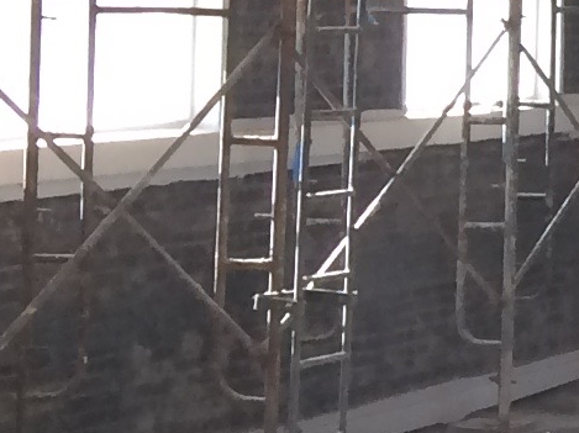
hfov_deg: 7.8
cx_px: 2010
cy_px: -23
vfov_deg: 7.3
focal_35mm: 202
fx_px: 3376
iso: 32
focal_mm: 4.15
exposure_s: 1/40
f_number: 2.2
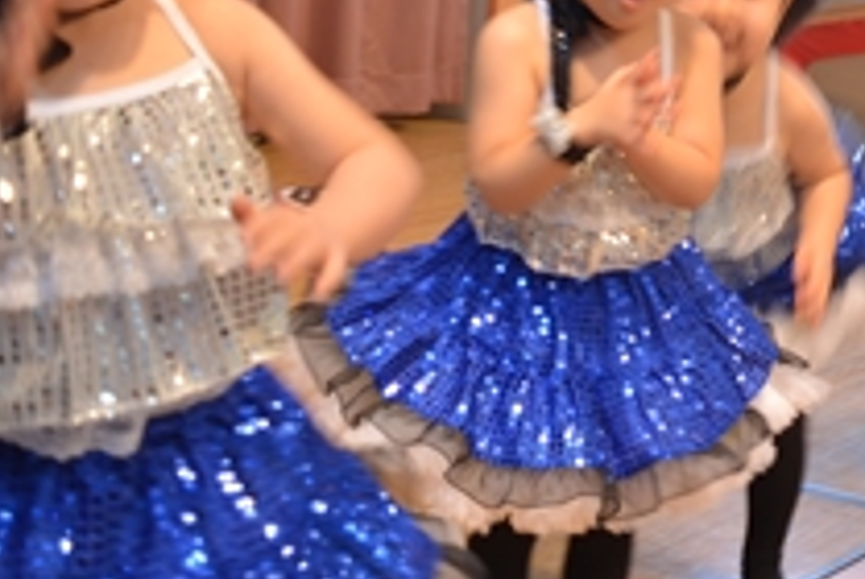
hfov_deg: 21.6
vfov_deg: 15.2
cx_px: 952
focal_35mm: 89
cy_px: 8
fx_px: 2141
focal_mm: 20
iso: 200
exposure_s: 1/30
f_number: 3.8
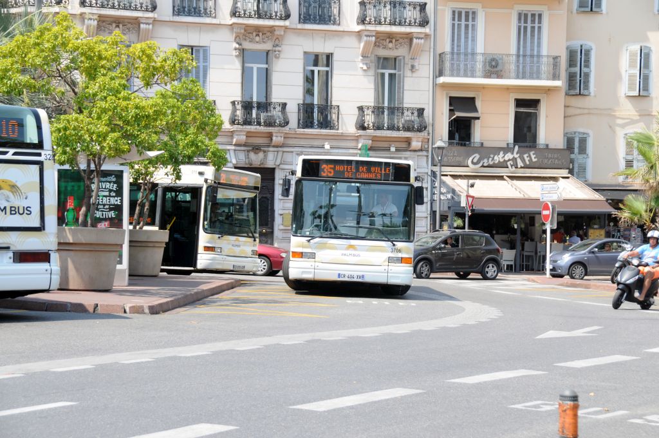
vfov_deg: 15.1
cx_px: 330
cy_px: 219
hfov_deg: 22.6
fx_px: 1645
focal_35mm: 90
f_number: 9
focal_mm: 60
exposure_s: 1/320
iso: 200
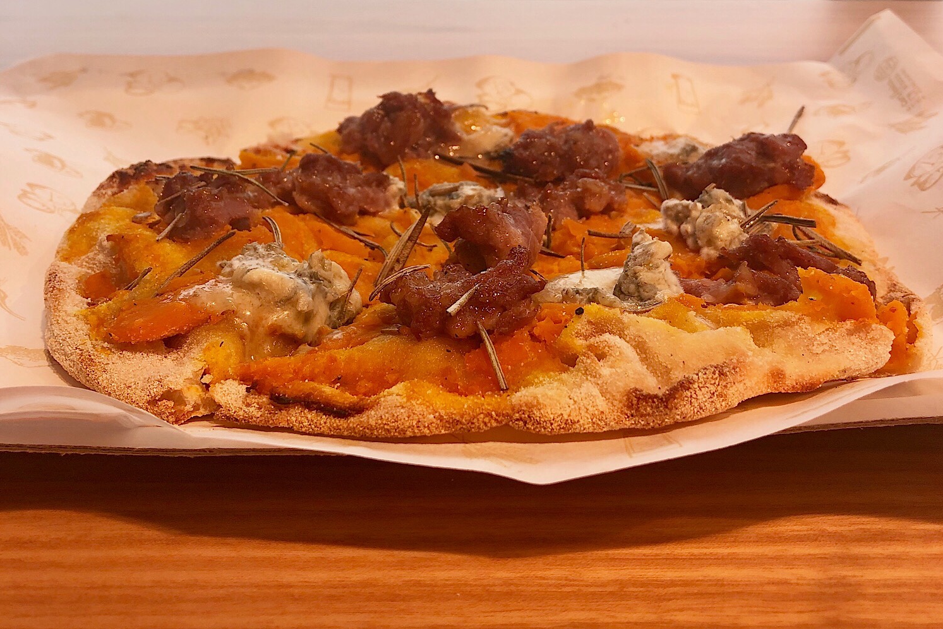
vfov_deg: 33.5
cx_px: 472
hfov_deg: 49.5
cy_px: 156
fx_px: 1022
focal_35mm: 39
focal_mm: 3.99
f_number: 1.8
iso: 25
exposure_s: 1/100
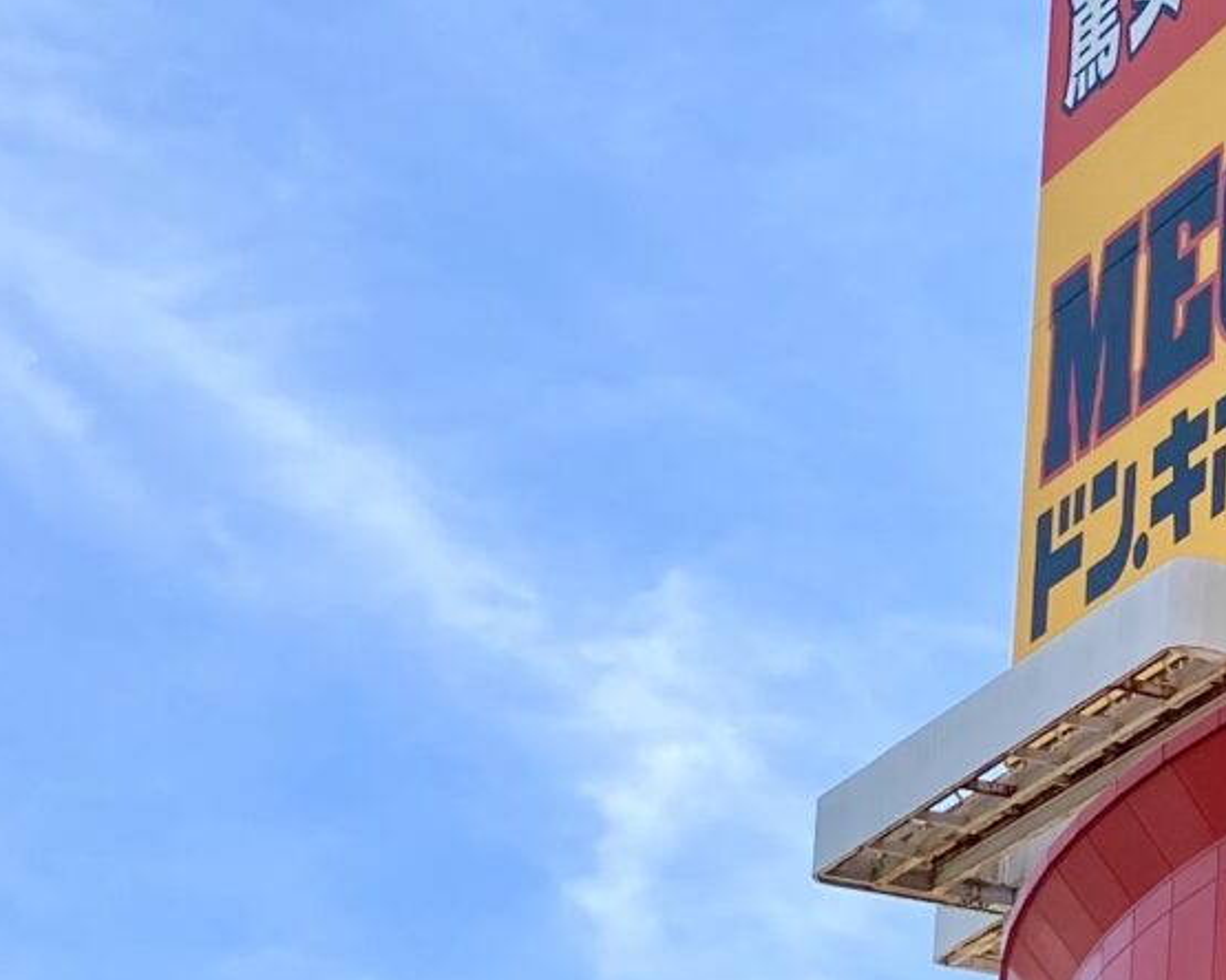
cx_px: 1794
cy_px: 989
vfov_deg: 12.1
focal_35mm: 126
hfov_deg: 14.3
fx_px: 4572
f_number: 1.8
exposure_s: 1/1946
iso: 32
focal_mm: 3.99
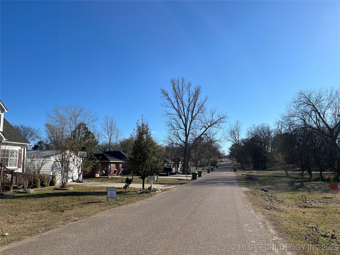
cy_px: 128
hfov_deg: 67.3
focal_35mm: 26
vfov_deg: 53.1
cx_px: 170
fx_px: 255
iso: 50
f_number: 1.6
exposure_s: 1/4484
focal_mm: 5.1
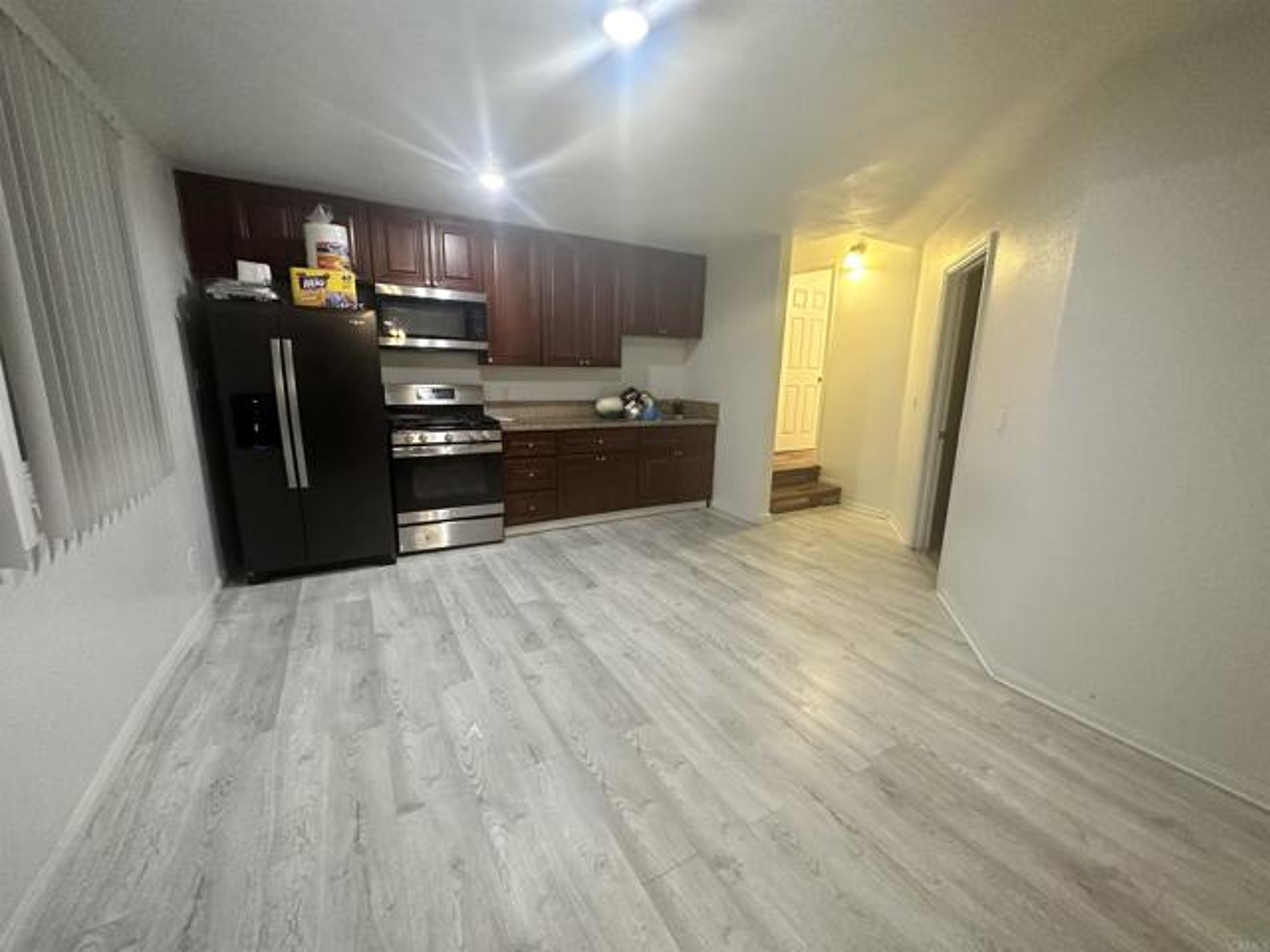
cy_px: 476
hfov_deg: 102.1
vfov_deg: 85.7
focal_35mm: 14
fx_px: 514
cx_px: 635
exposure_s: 1/60
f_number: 2.2
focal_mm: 2.22
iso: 400
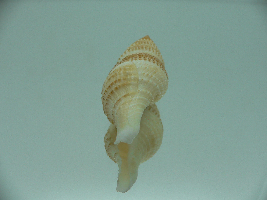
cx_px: 134
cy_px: 100
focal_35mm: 35
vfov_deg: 40.7
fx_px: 270
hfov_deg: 52.6
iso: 80
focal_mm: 4.6
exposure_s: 1/80
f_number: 2.8
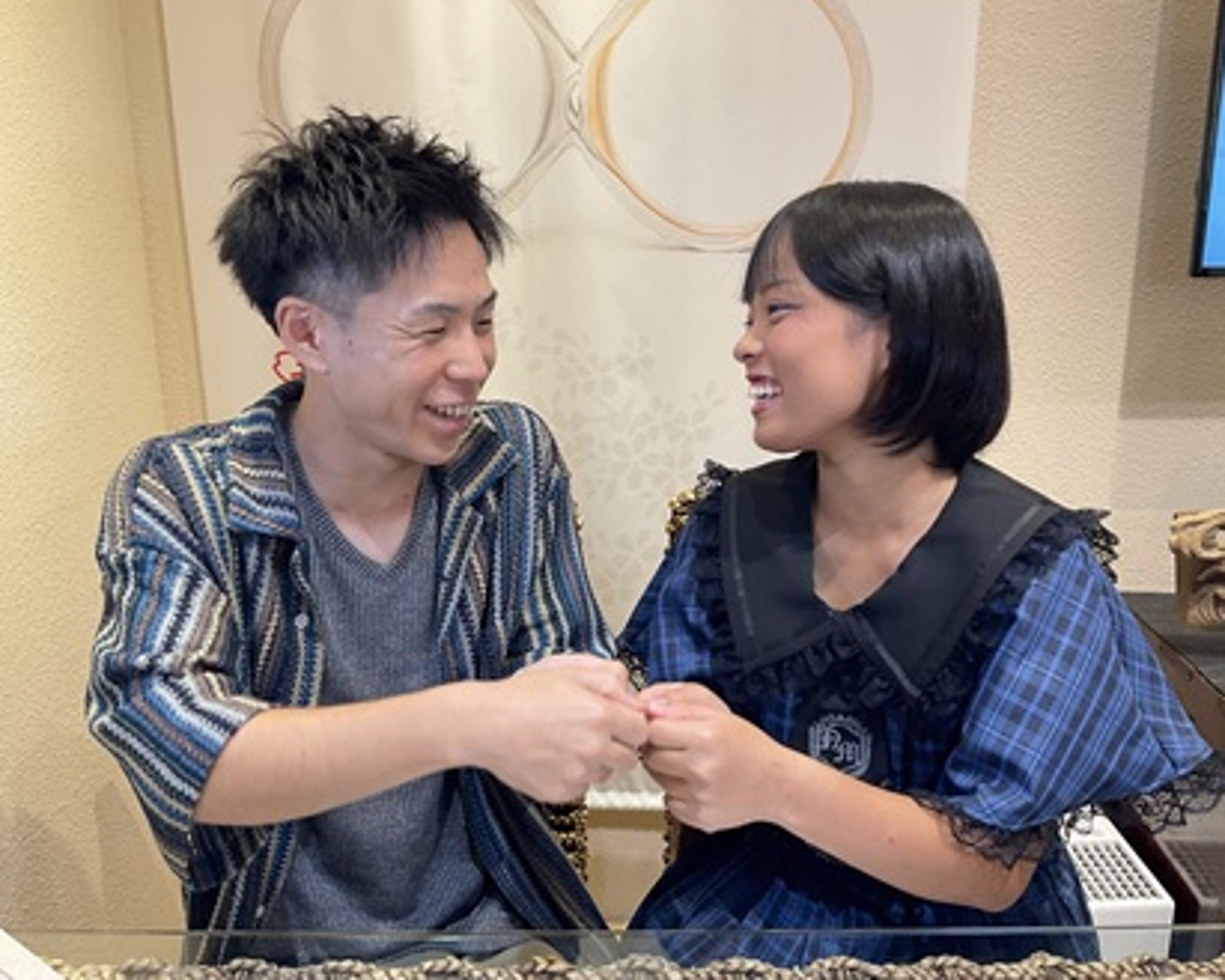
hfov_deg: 57.1
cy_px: 481
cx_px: 638
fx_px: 1124
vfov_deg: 47.1
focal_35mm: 31
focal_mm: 3
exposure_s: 1/50
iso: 50
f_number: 1.8
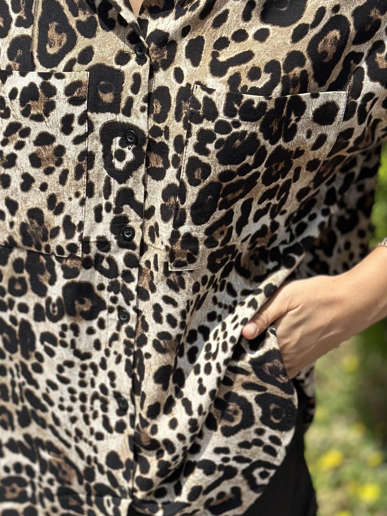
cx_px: 114
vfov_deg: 22.2
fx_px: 1312
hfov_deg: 16.7
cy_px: 206
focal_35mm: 88
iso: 100
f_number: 1.78
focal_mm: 6.86
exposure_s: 1/3472
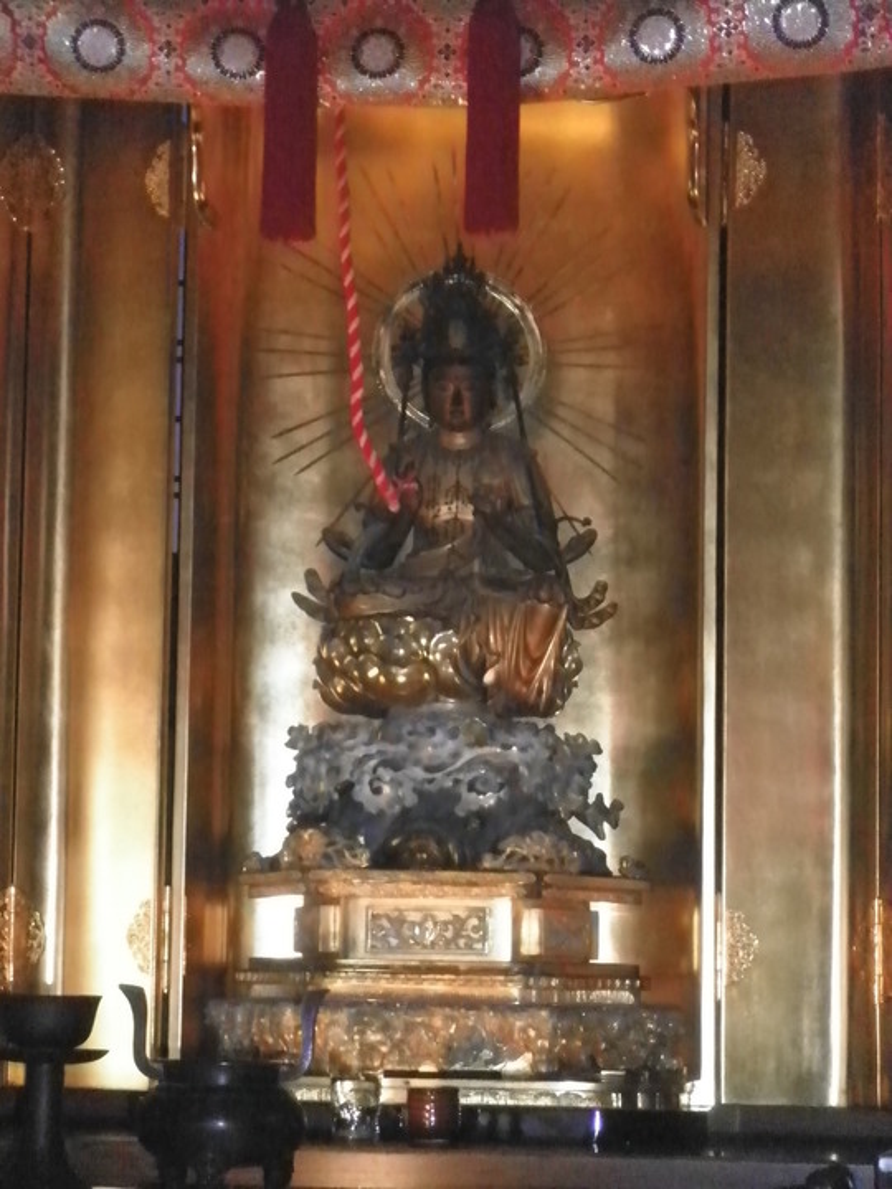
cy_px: 594
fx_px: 3711
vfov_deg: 18.2
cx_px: 446
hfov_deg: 13.7
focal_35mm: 108
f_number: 5.9
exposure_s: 1/125
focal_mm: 19.6
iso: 1000
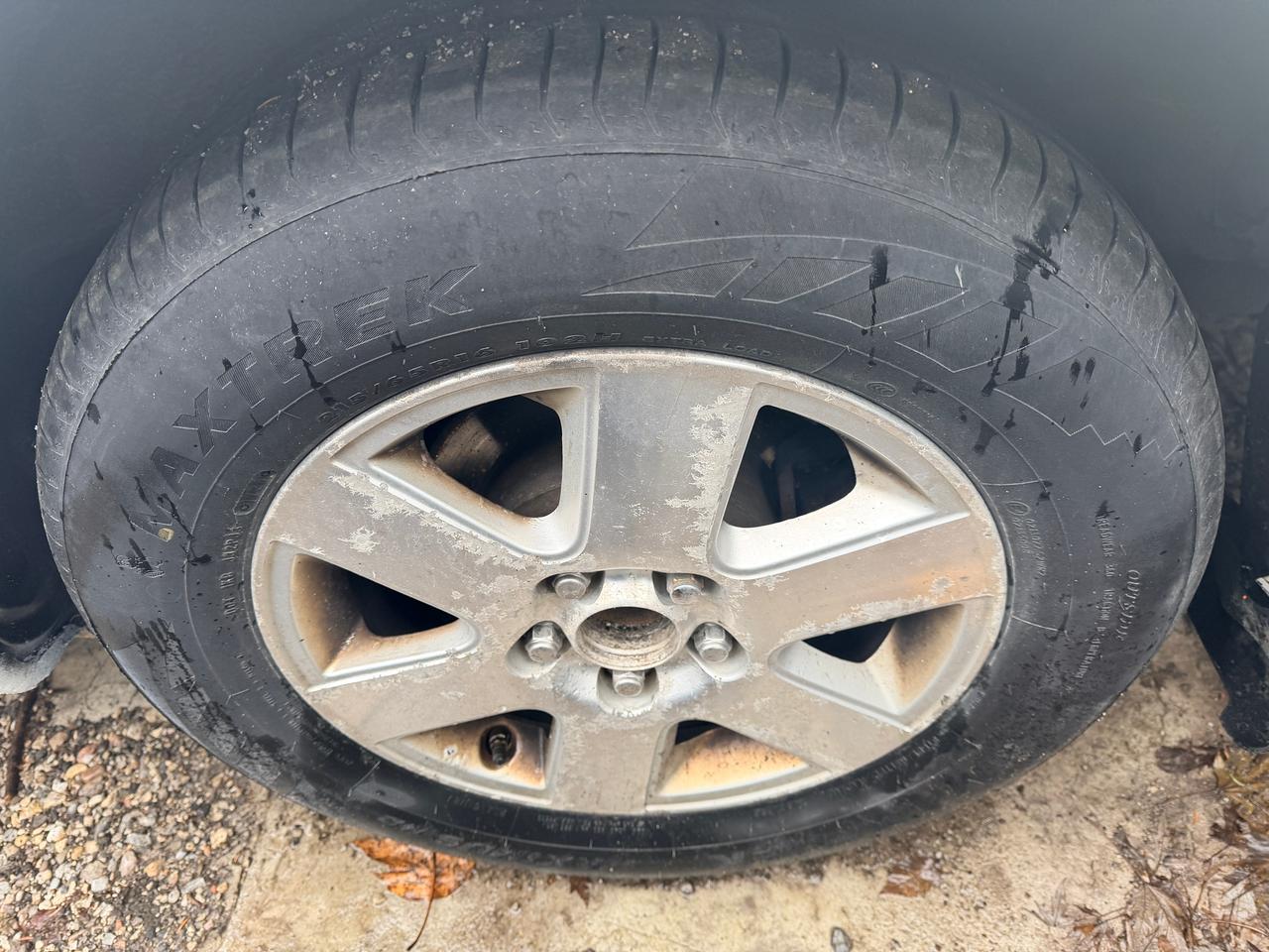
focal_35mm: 24
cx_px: 634
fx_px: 880
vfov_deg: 56.8
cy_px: 476
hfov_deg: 71.6
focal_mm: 6.76
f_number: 1.78
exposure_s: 1/172
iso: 80
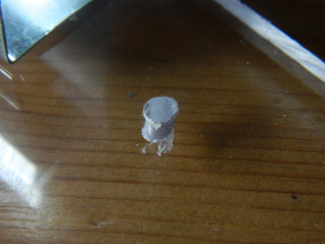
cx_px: 162
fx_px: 967
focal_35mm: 103
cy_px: 122
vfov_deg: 14.4
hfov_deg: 19.1
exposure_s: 1/60
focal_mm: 18.6
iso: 400
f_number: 4.5
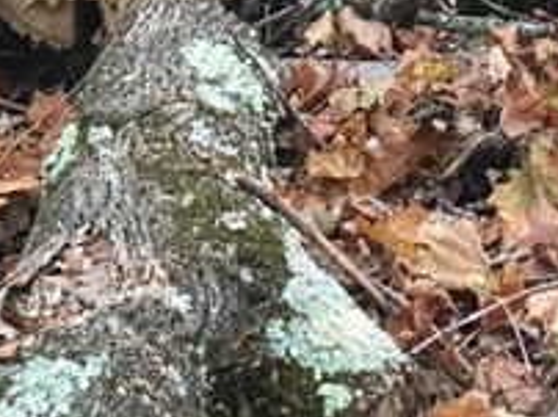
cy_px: -341
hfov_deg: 12.5
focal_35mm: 158
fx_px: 2544
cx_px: 431
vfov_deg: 9.0
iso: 32
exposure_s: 1/30
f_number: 2.2
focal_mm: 4.15
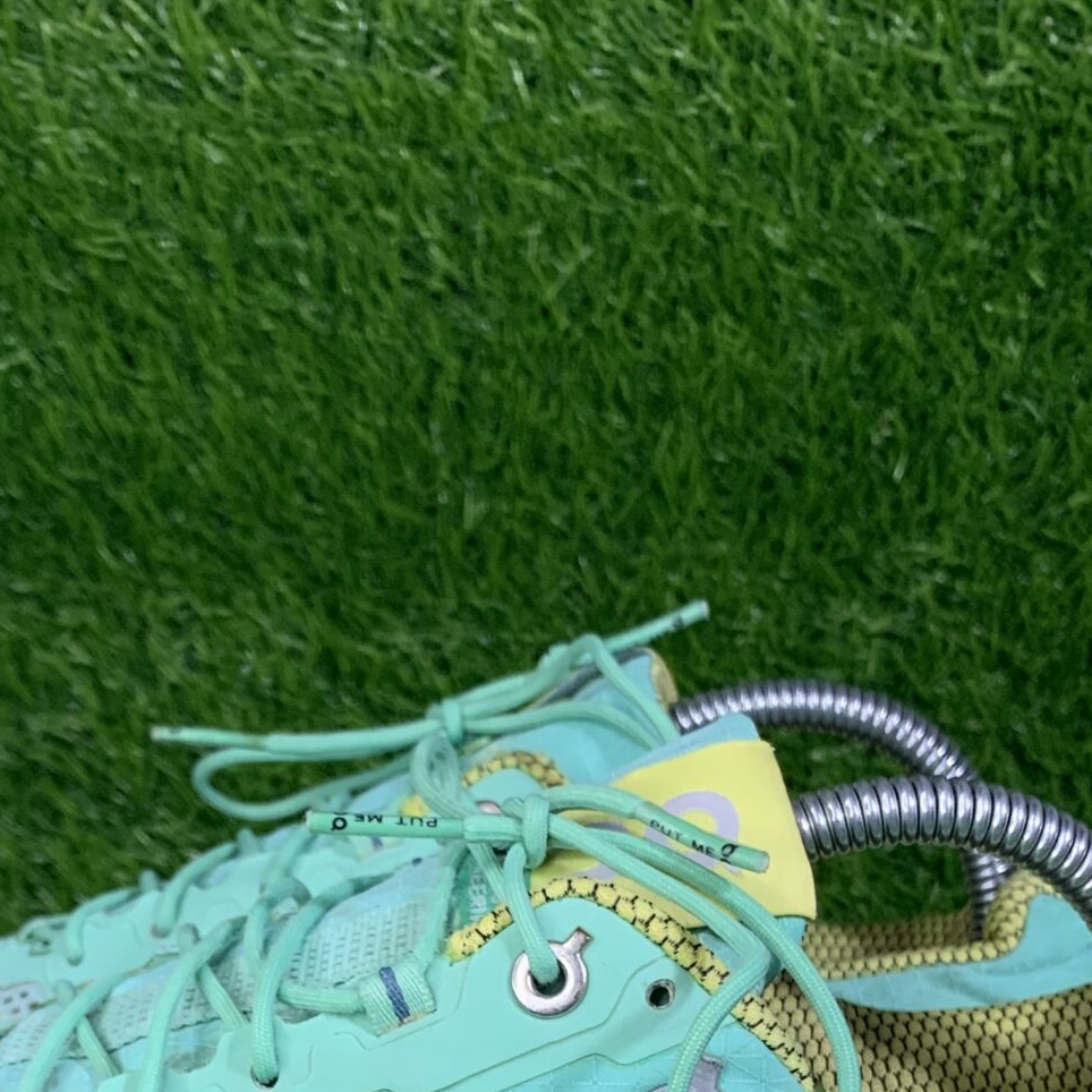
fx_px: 2177
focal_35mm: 61
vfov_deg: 25.6
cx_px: 369
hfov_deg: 28.0
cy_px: 1265
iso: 100
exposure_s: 1/91
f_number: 1.8
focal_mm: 4.25
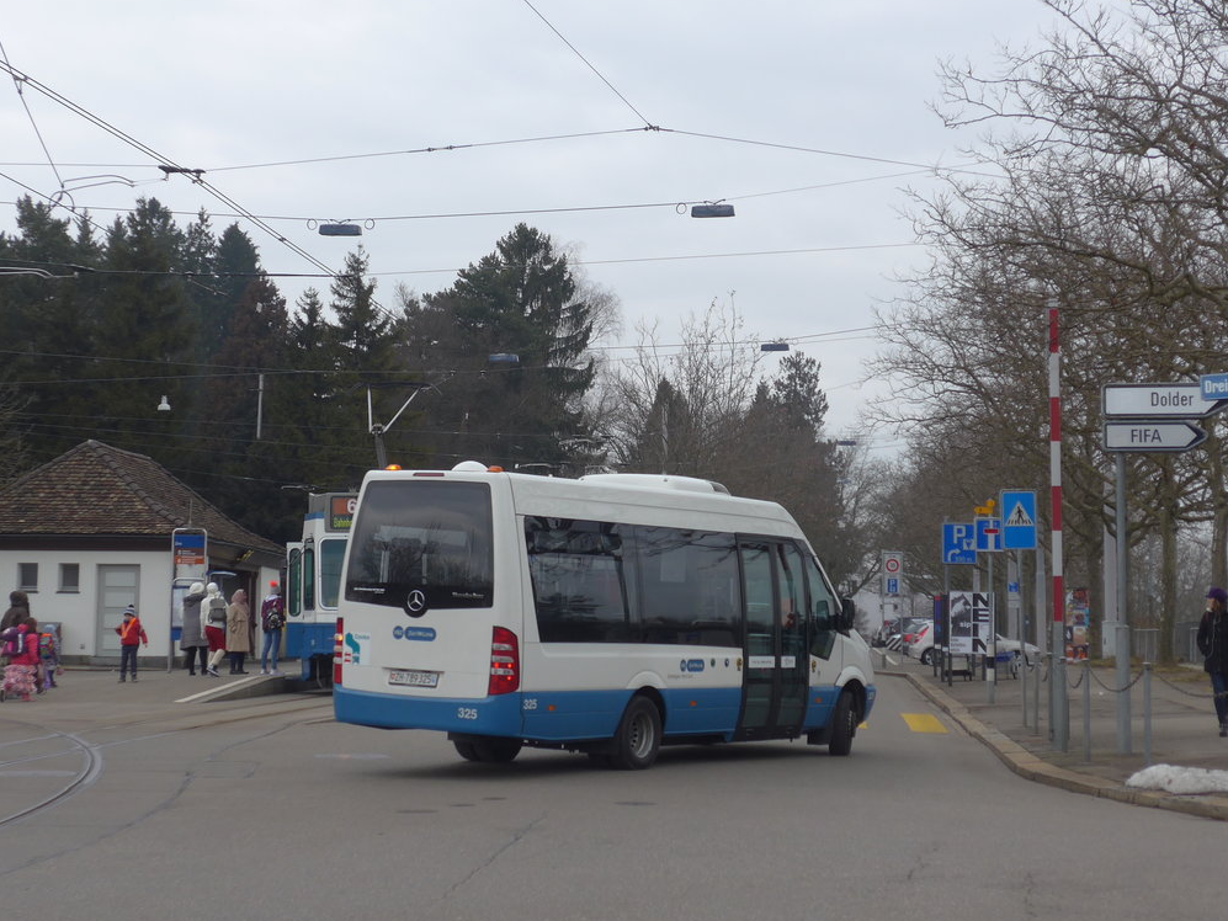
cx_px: 559
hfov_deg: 27.4
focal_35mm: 71
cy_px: 388
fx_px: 2519
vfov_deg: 20.7
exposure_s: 1/250
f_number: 3.5
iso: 100
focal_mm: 12
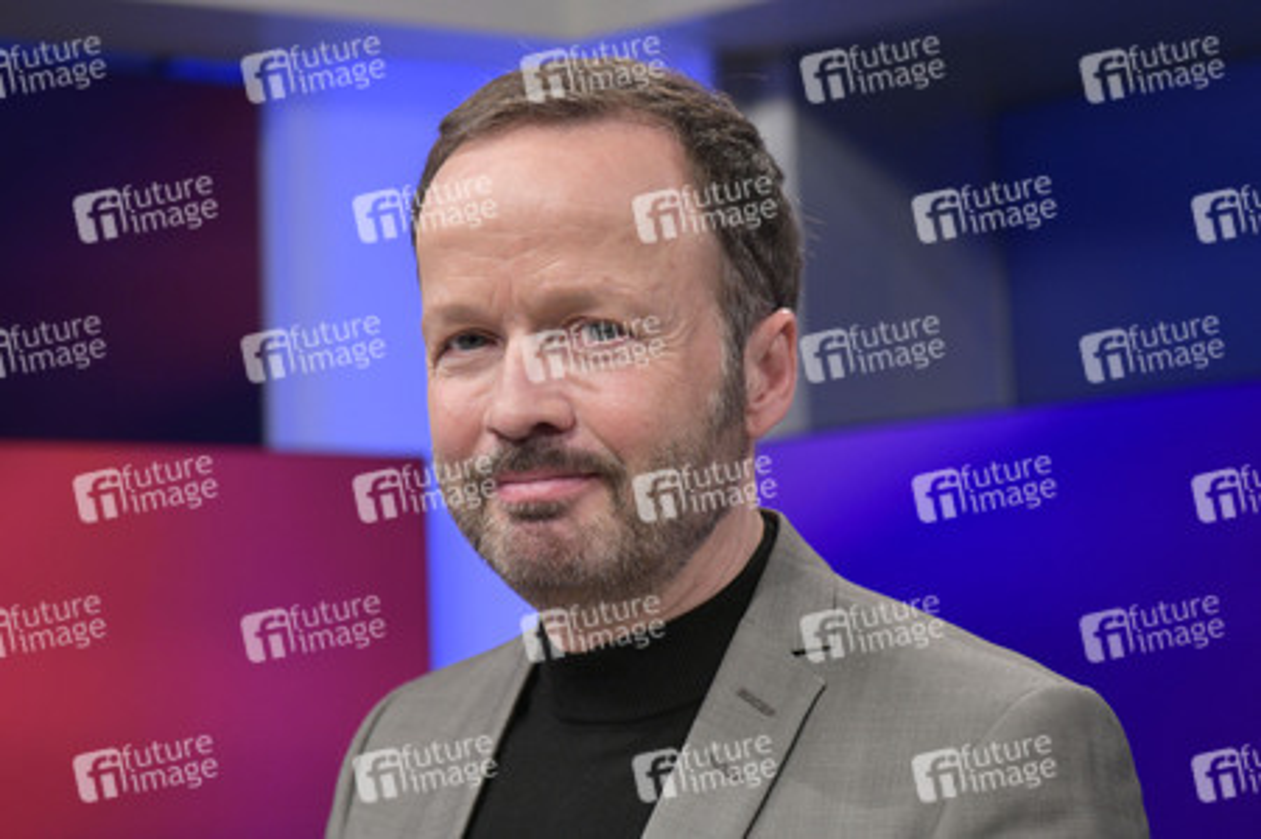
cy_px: 420
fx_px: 2310
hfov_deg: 30.5
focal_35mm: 66
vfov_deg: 20.6
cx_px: 630
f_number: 4.5
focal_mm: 66
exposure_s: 1/250
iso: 1600
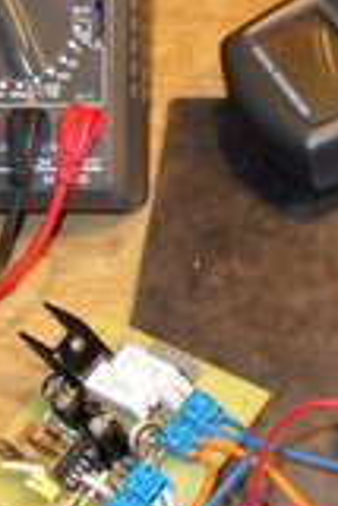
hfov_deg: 14.2
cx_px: 496
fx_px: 1279
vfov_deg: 22.3
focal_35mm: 91
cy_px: 294
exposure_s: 1/45
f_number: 3.5
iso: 400
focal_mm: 6.3
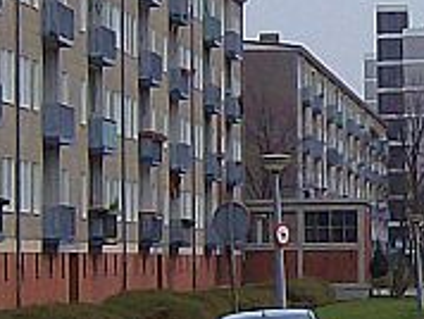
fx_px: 3238
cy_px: 6
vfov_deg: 5.6
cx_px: 436
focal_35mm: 264
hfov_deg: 7.5
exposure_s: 1/657
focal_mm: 7.7
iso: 100
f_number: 5.1
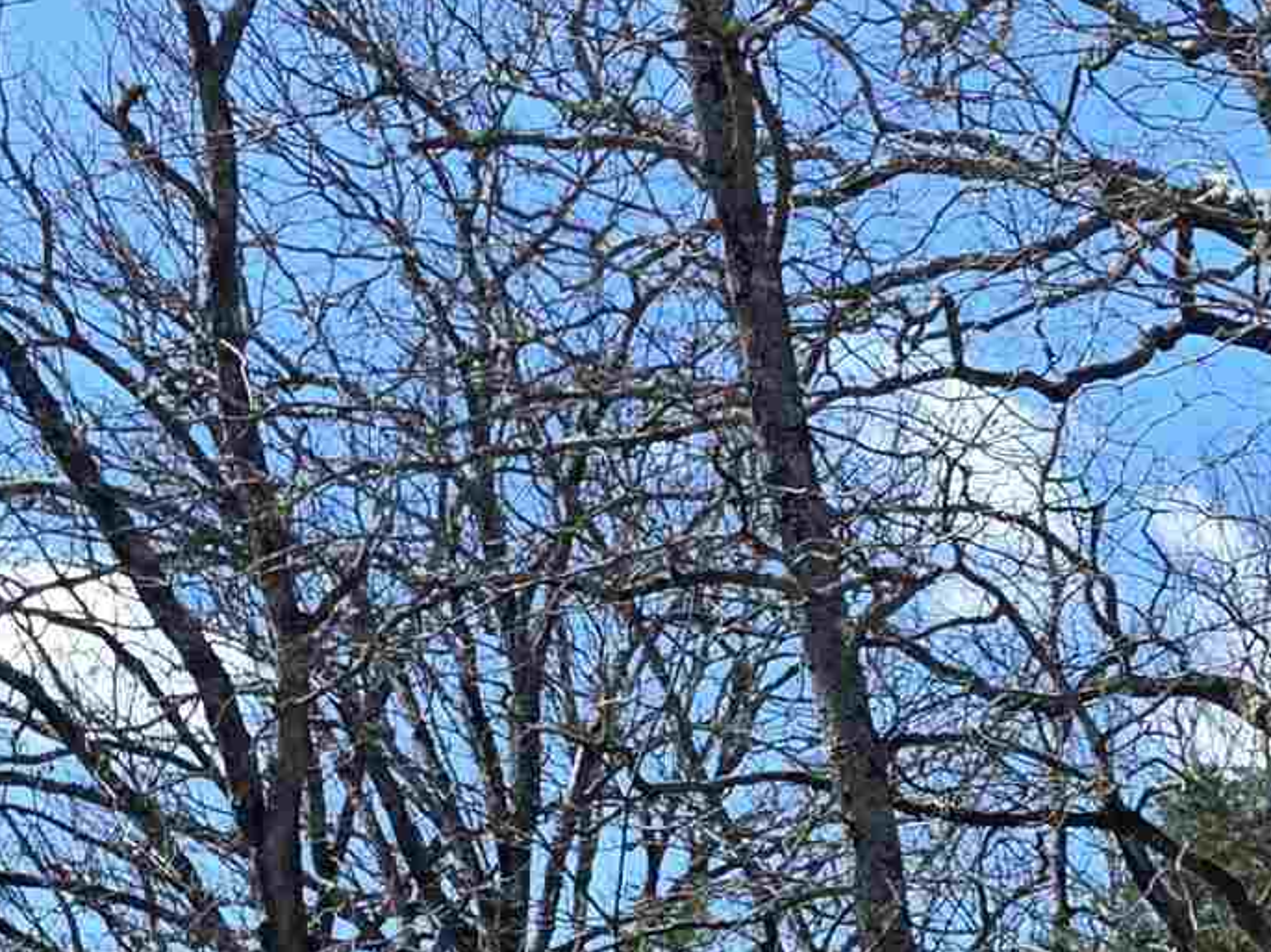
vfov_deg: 13.0
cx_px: 1671
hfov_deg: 17.8
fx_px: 3781
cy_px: 1730
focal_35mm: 103
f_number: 1.7
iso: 80
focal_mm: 6.3
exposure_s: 1/2544
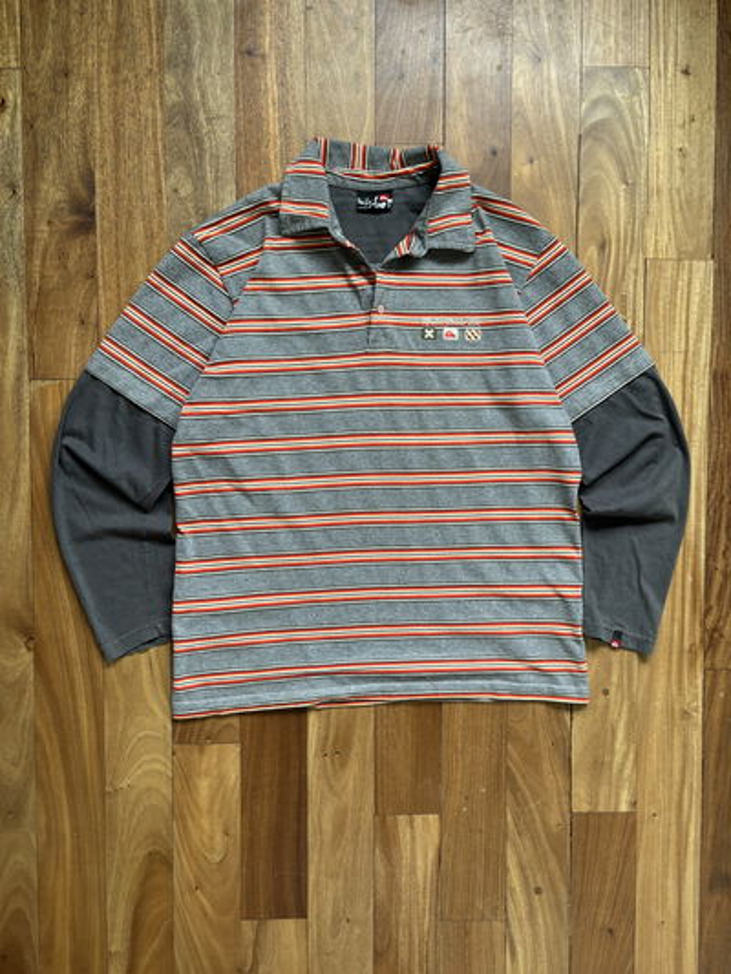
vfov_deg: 67.3
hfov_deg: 53.1
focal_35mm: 26
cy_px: 487
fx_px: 732
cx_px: 366
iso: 125
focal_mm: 5.96
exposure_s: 1/121
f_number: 1.6
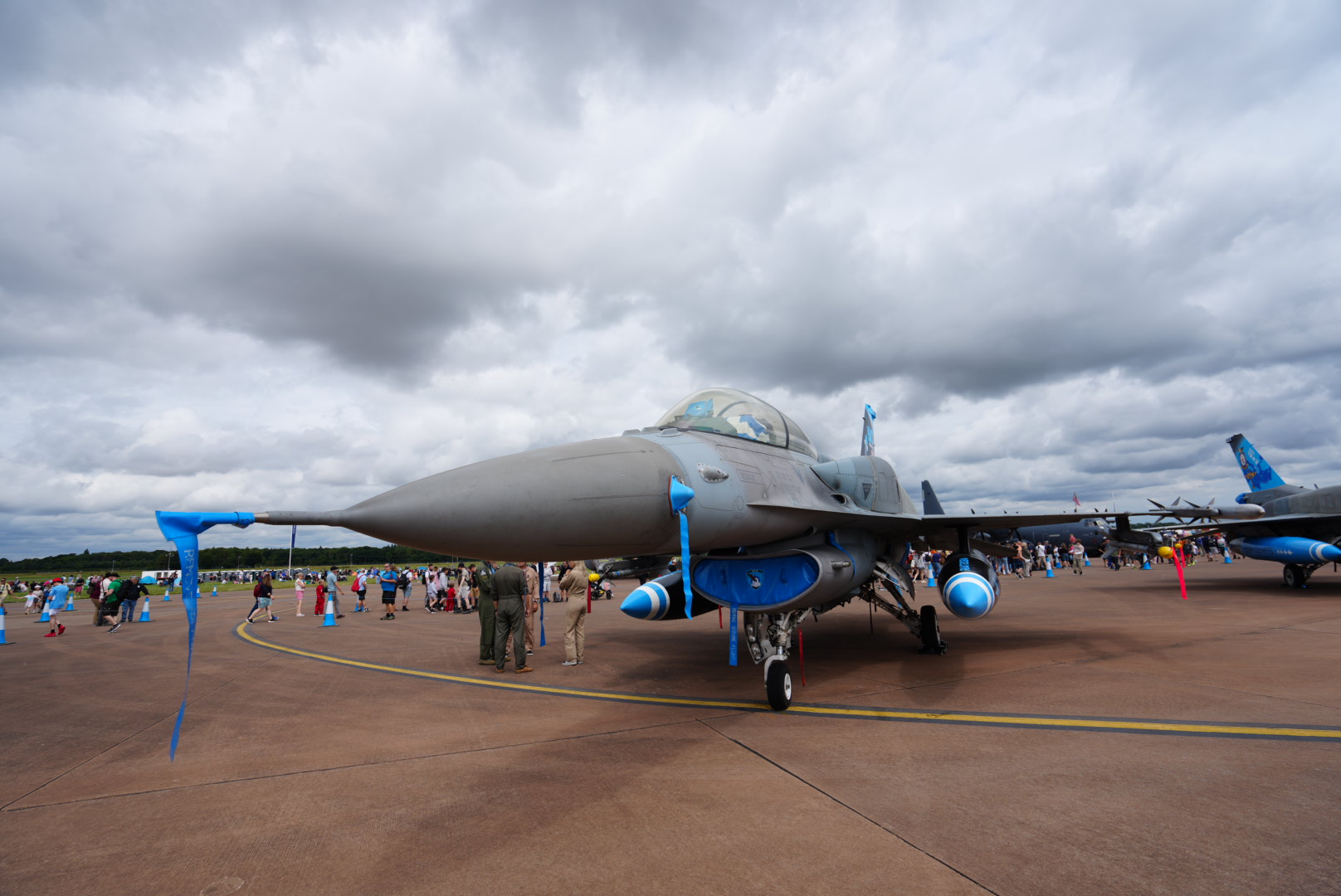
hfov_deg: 96.7
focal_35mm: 16
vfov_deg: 73.8
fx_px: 596
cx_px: 670
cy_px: 448
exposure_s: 1/1000
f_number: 5
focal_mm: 16
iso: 100
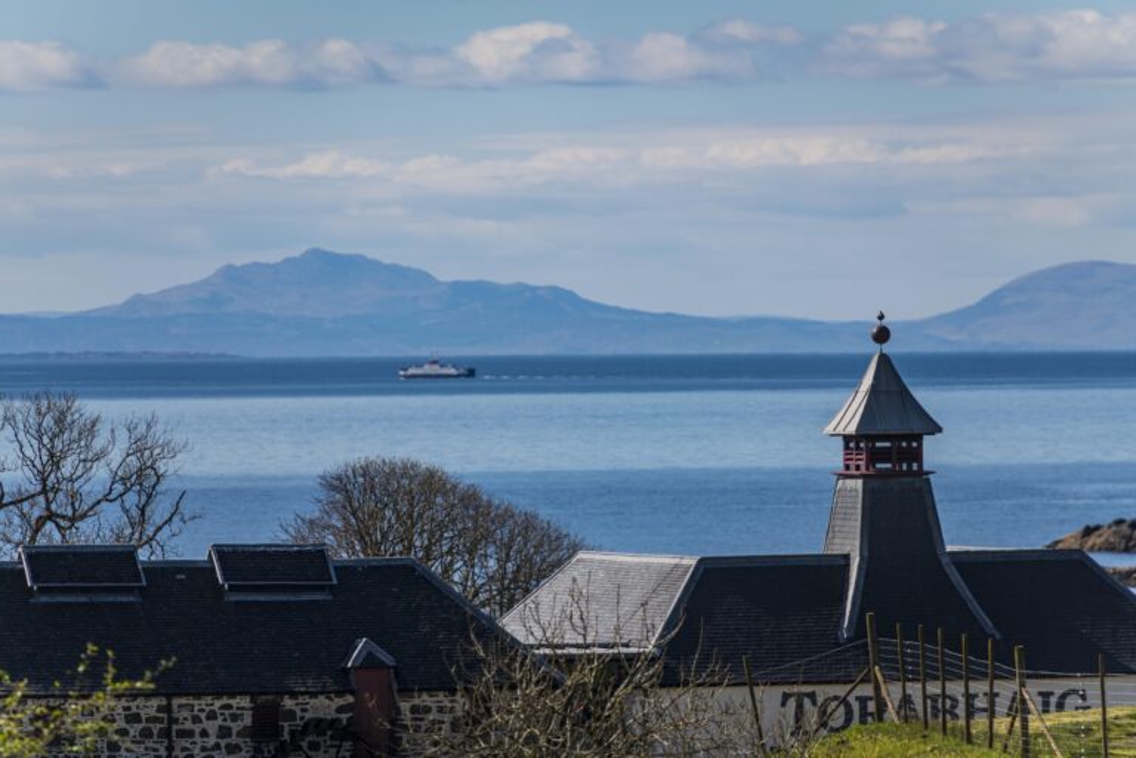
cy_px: 379
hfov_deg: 6.1
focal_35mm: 340
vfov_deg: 4.0
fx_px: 10728
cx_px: 568
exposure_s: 1/800
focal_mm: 340
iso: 64
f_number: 5
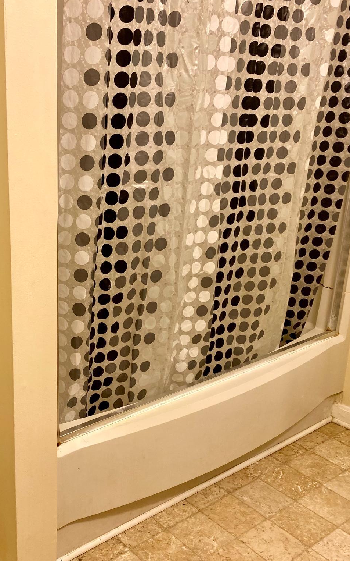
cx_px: 69
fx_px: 565
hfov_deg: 33.4
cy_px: 280
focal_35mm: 37
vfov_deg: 52.8
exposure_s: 1/120
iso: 125
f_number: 1.8
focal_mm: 4.25
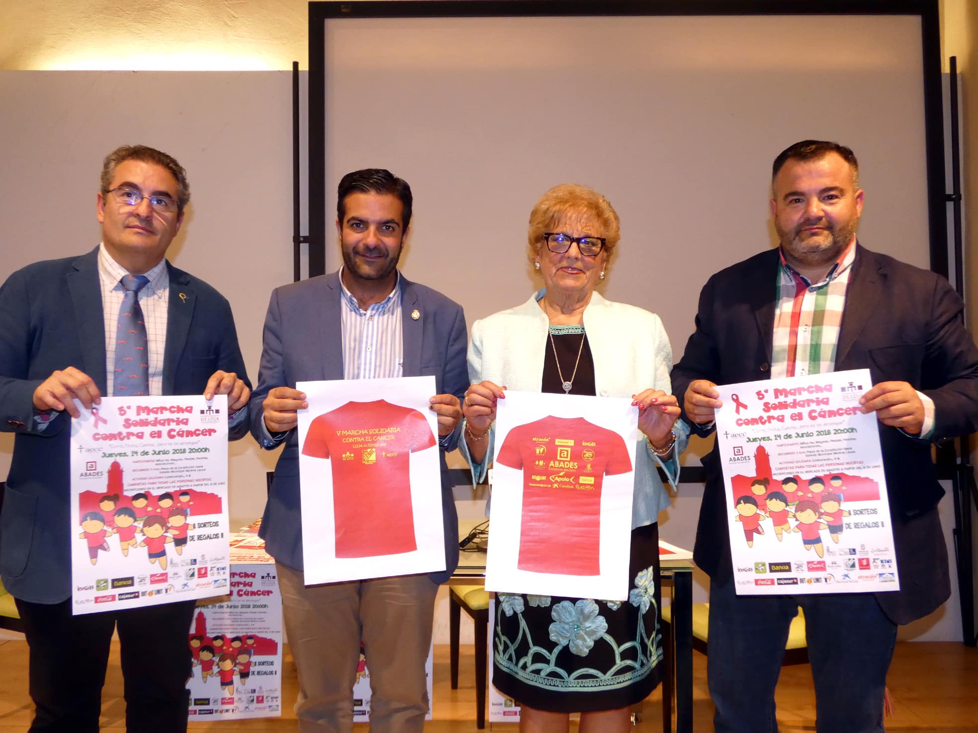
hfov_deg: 60.0
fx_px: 847
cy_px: 366
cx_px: 489
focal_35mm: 30
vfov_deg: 46.8
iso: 320
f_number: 3.3
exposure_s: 1/60
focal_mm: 5.3
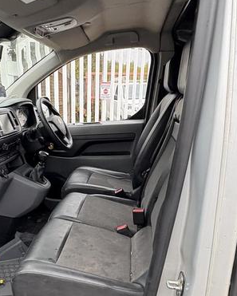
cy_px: 187
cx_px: 85
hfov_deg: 44.1
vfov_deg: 53.5
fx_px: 289
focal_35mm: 33
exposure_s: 1/99
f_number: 2.2
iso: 100
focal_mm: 2.22
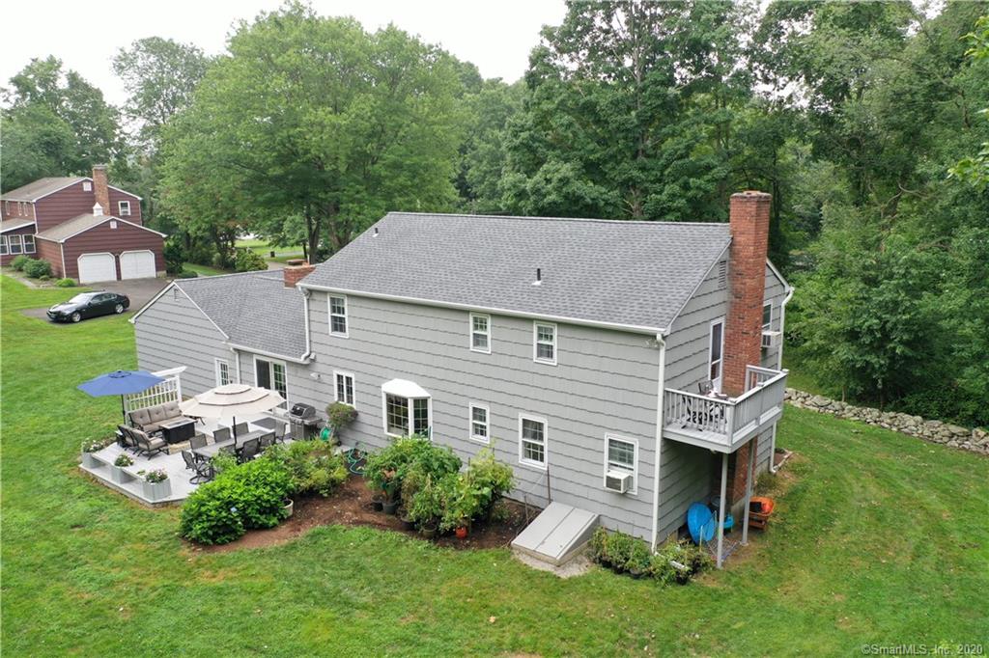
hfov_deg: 65.5
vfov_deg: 46.4
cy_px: 329
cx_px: 494
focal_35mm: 28
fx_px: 769
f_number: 4
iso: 100
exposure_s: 1/120
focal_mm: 10.26
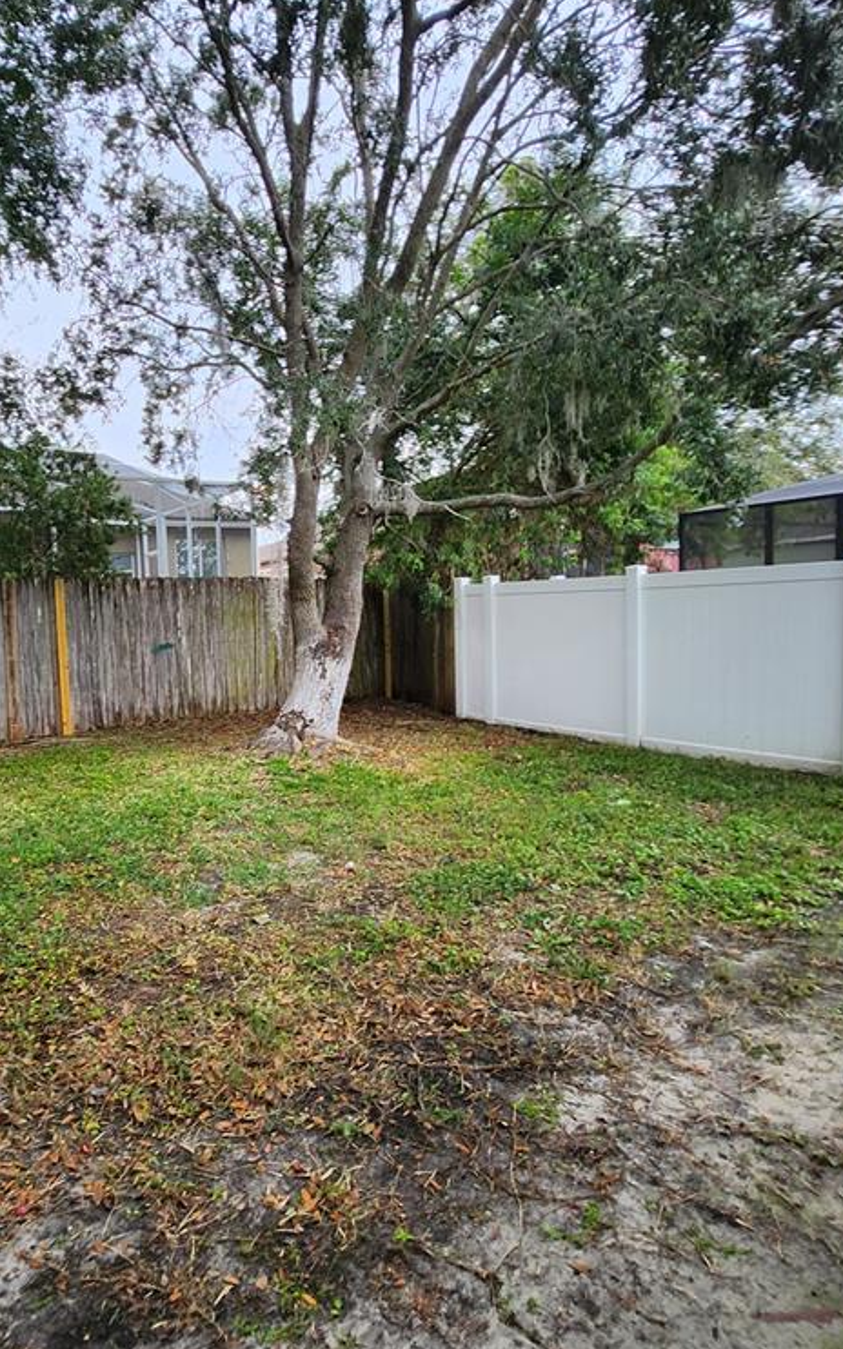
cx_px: 229
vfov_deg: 88.0
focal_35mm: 19
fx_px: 699
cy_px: 659
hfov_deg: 59.4
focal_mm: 1.74
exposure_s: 1/60
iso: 40
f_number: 2.2
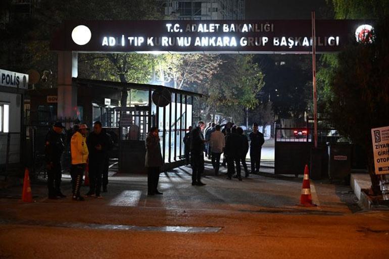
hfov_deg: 28.8
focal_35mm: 70
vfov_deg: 19.4
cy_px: 130
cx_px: 194
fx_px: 756
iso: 4000
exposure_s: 1/30
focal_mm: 70
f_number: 2.8
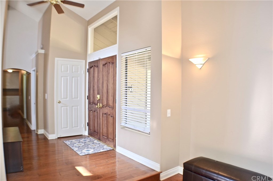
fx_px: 250
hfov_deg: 57.3
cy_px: 90
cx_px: 136
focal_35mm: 33
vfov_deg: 39.8
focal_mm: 22
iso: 220
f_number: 3.8
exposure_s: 1/30
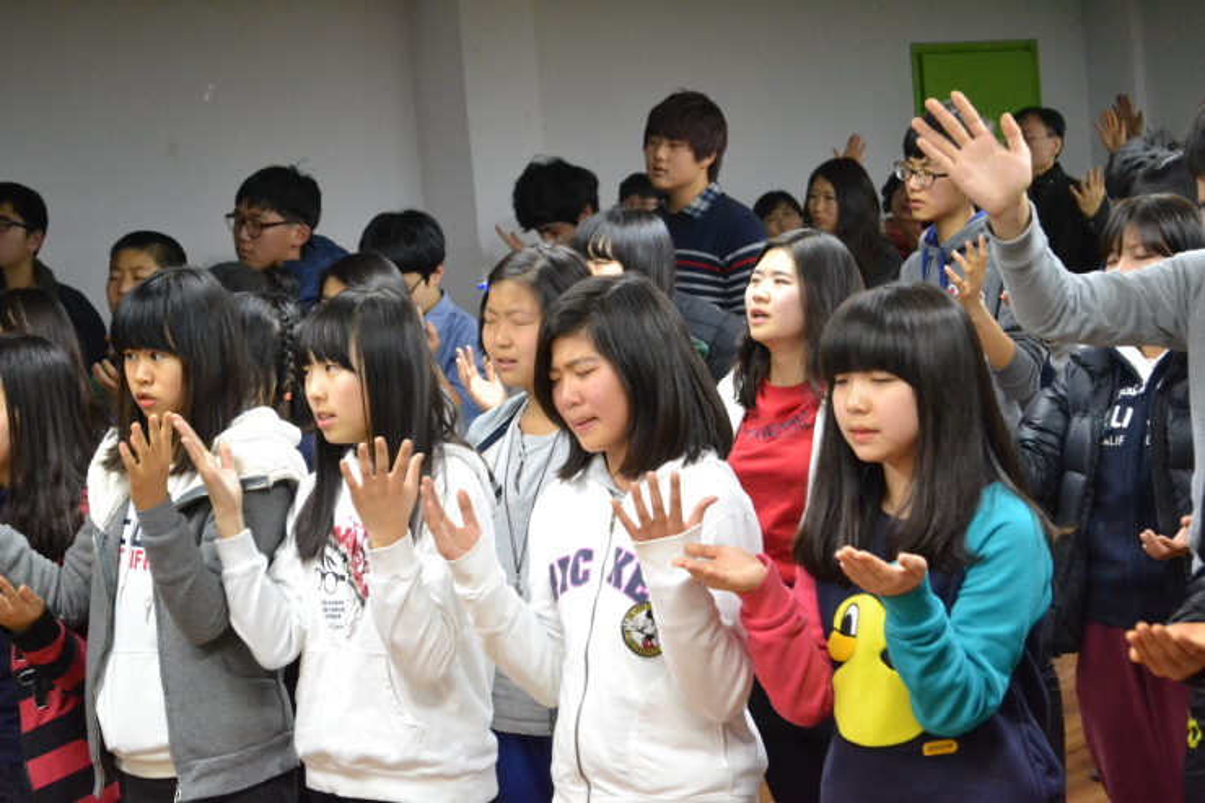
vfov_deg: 16.5
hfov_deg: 24.6
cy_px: 402
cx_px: 602
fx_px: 2761
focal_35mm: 82
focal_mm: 55
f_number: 5.6
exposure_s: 1/50
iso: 3200
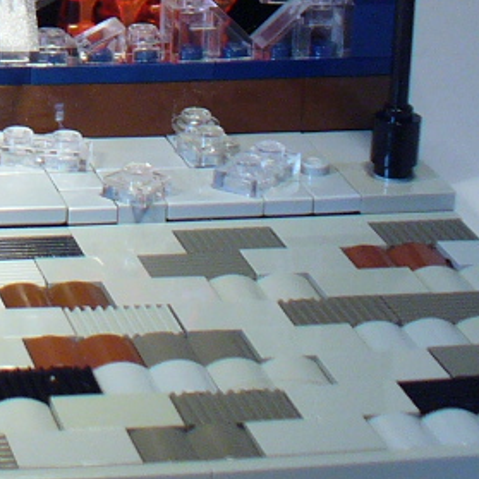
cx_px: -340
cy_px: -218
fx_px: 2348
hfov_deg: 11.0
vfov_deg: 11.2
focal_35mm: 150
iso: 100
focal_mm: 6.1
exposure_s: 1/50
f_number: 2.8
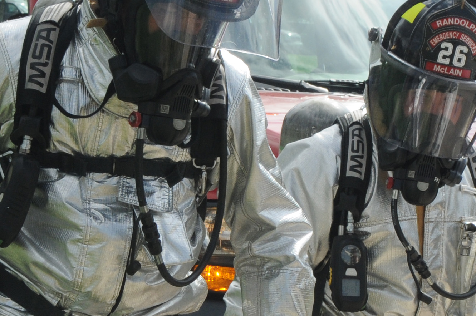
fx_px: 1915
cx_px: 215
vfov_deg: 9.4
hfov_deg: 14.2
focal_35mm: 145
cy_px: 243
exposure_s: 1/500
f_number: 11
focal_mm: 30
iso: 320
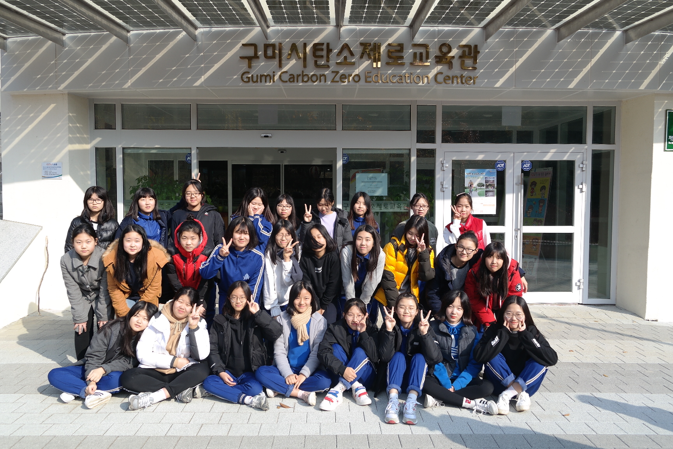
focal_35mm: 30
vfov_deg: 43.6
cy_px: 224
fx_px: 561
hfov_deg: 61.9
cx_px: 336
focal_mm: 20
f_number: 5.6
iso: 100
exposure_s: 1/250
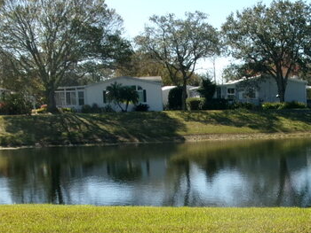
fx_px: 719
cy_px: 196
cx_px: 244
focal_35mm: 80
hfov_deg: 24.1
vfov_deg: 18.2
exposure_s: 1/75
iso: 100
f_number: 10.8
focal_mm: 5.1
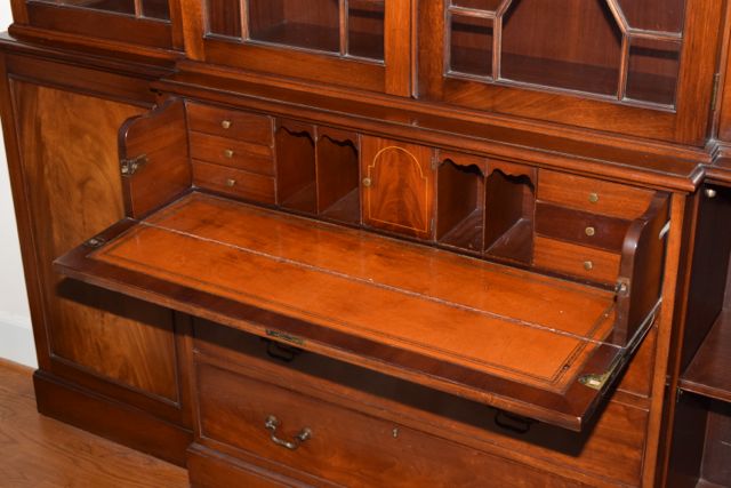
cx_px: 366
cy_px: 244
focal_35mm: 57
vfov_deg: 23.8
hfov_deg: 35.0
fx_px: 1158
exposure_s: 1/125
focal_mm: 38
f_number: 5.6
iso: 800
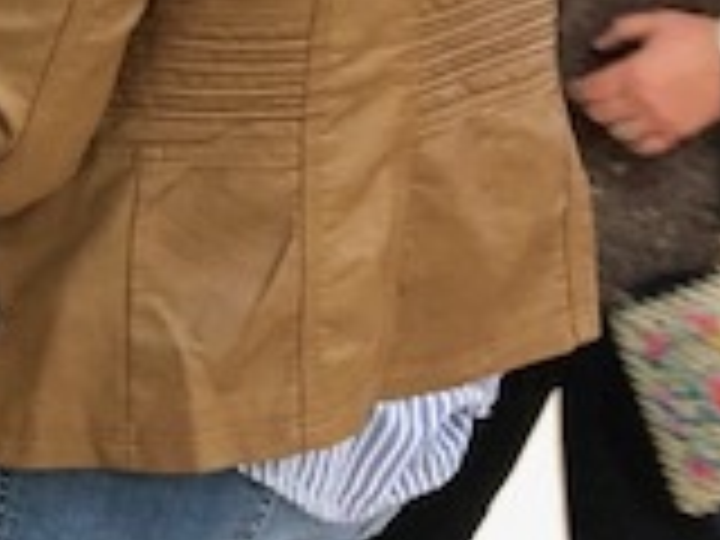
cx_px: -338
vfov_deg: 13.2
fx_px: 2330
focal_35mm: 112
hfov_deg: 16.2
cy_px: 333
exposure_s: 1/11
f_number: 1.8
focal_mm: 3.99
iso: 100
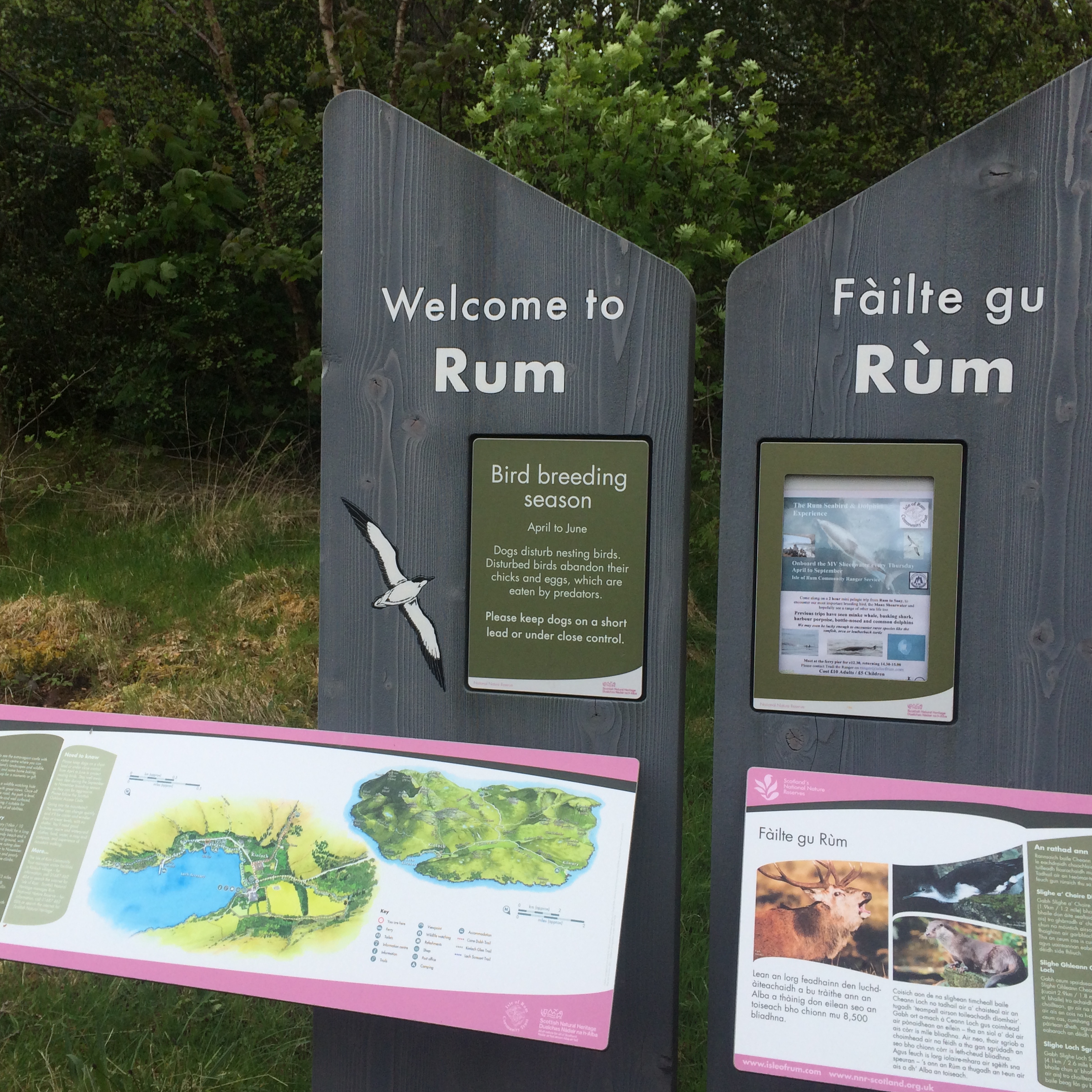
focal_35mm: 36
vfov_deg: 46.0
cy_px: 550
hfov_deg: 46.0
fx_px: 1285
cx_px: 488
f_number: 2.2
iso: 32
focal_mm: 4.12
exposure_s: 1/1282
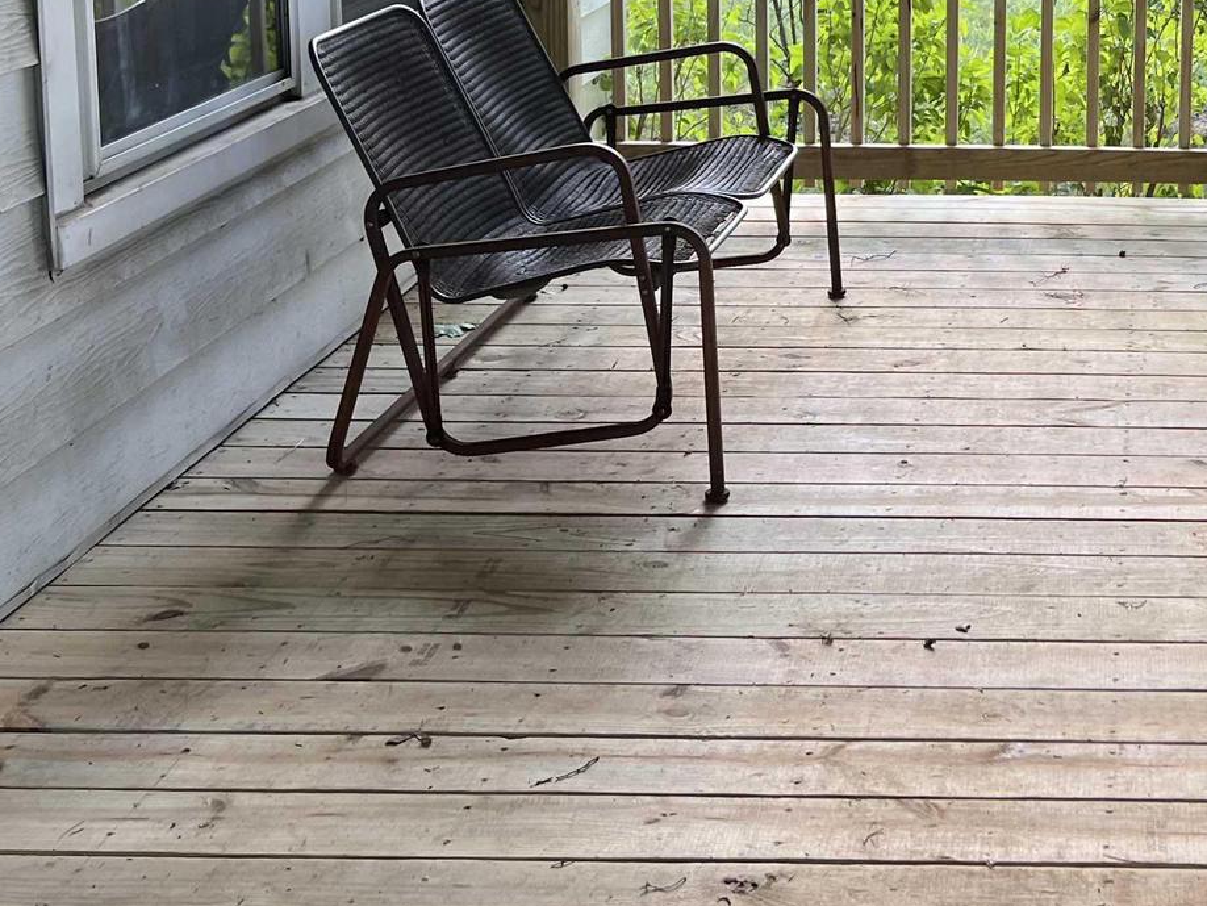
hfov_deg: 31.5
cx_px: 1115
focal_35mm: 58
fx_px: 2023
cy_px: -34
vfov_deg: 24.0
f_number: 1.5
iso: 40
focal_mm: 5.7
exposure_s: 1/211
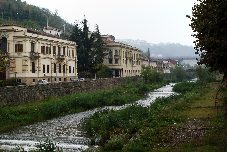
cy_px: 76
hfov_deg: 37.8
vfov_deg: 25.8
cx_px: 114
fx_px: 331
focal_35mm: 52
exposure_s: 1/160
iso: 400
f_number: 8
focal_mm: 35
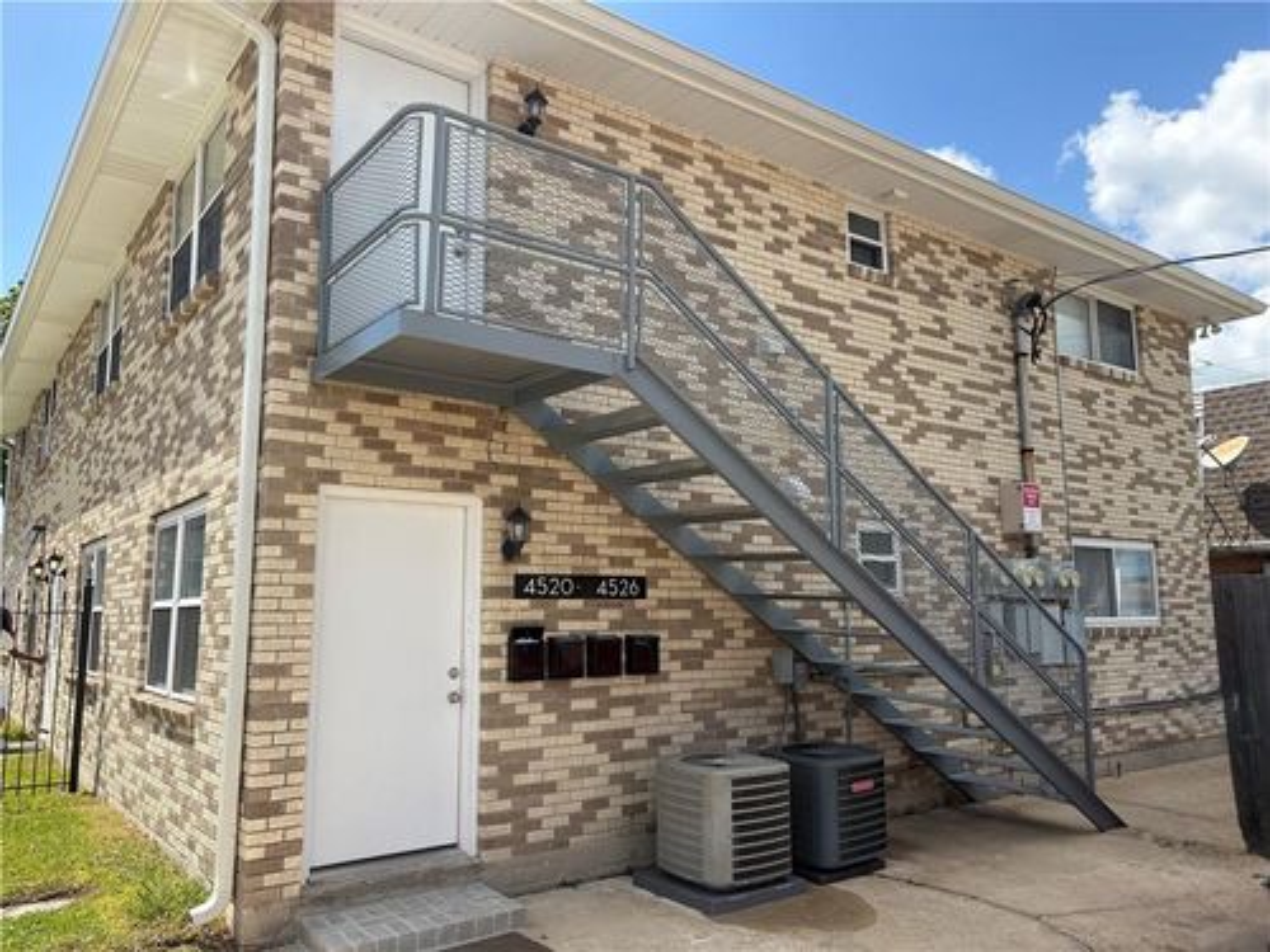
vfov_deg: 53.1
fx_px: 954
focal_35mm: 26
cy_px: 476
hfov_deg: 67.3
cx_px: 635
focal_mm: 5.96
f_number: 1.6
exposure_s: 1/2639
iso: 50
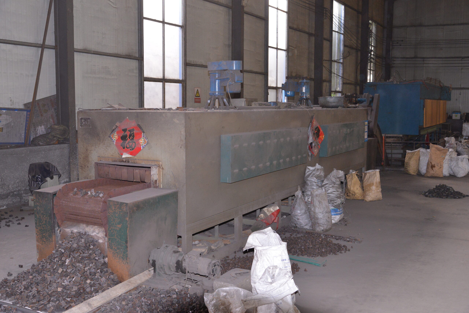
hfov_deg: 50.7
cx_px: 234
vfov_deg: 35.1
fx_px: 495
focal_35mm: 38
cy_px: 156
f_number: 6.3
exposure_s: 1/60
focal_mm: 38
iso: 2200
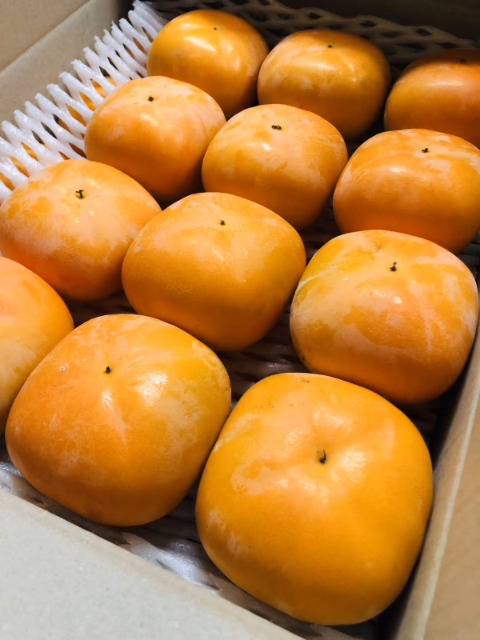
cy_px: 320
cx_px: 240
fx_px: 518
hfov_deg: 49.7
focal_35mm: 28
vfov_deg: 63.4
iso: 100
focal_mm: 3.99
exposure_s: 1/15
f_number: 1.8
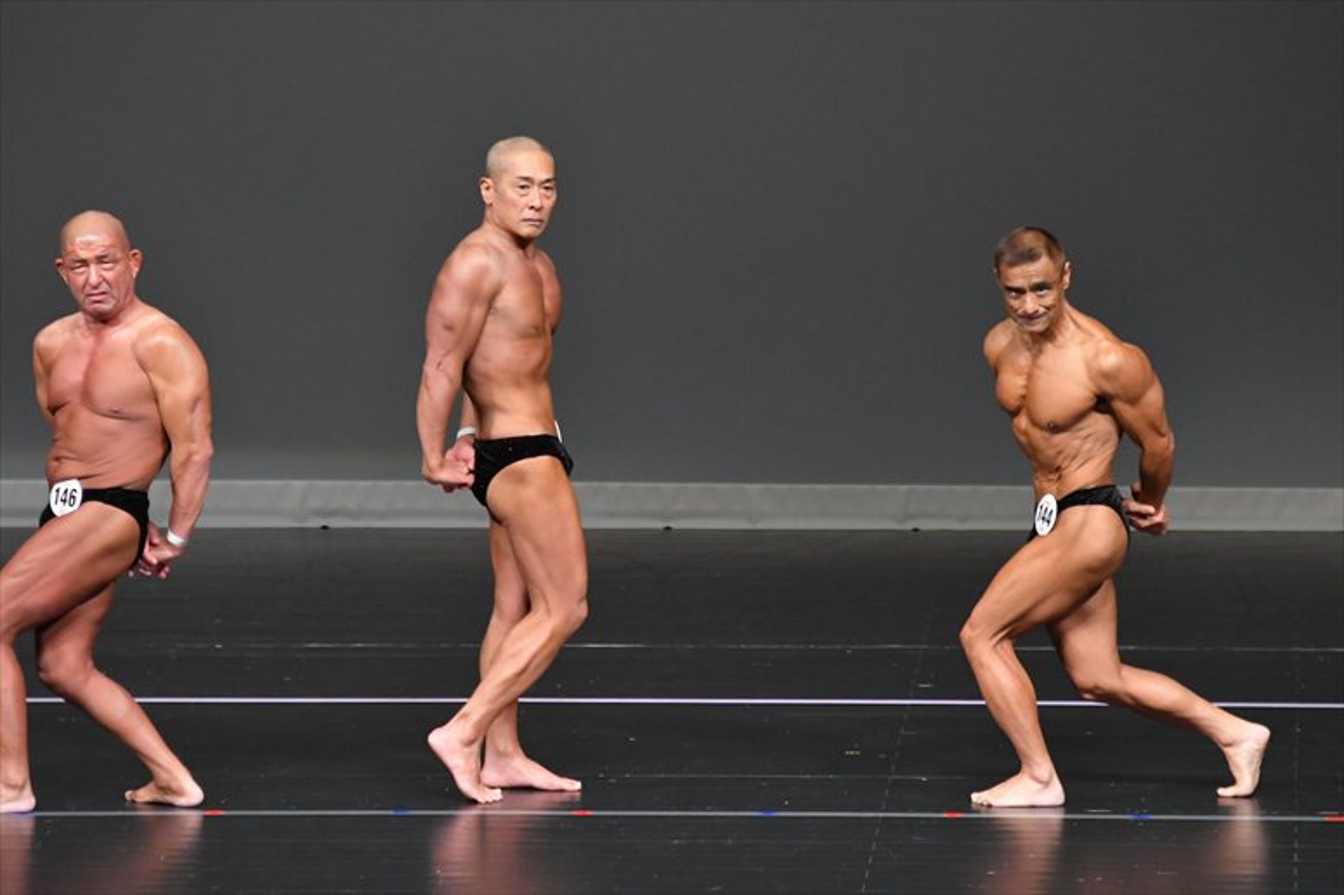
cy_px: 448
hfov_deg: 6.5
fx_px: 11754
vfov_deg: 4.4
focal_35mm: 315
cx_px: 672
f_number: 5.6
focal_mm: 210
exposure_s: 1/400
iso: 4000
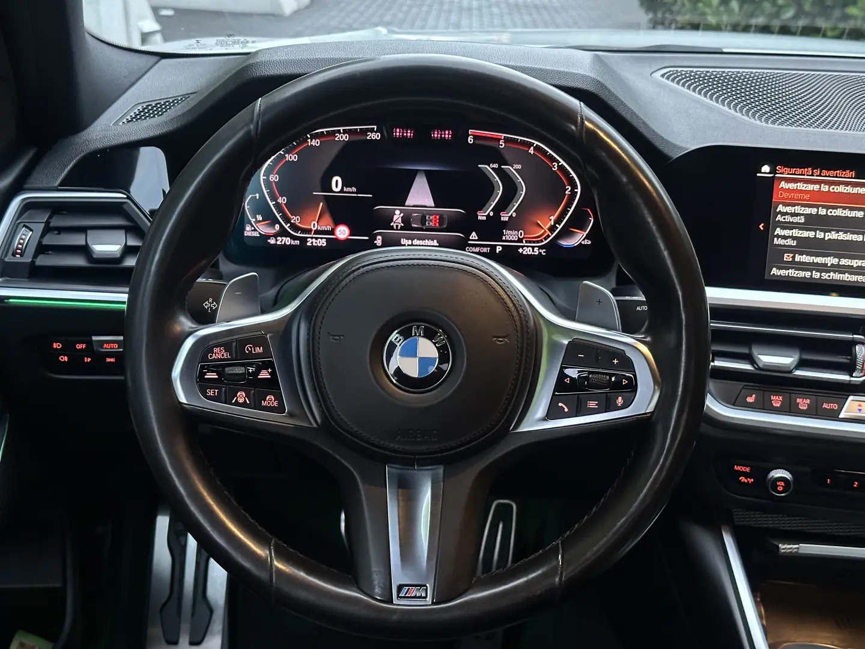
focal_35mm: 48
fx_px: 1199
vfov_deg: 30.3
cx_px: 432
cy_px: 324
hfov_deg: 39.7
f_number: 1.78
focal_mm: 6.86
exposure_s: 1/27
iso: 640
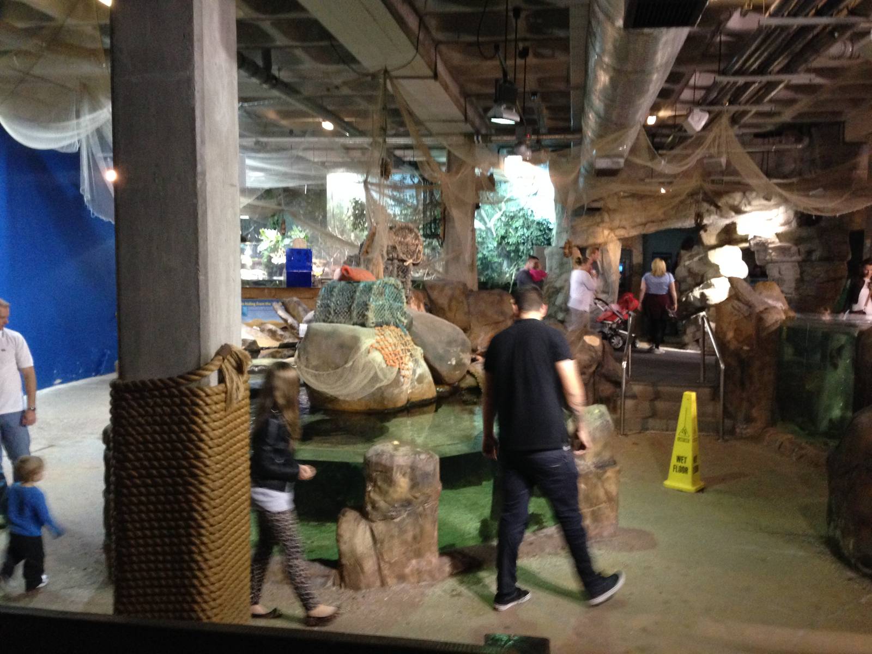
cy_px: 327
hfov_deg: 55.4
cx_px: 436
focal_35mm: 33
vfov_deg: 42.9
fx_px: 831
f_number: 2.4
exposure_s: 1/17
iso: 400
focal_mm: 4.12
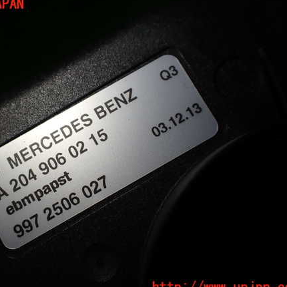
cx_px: 103
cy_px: 146
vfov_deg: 44.9
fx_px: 347
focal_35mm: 37
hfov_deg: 44.5
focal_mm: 5.4
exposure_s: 1/200
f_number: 2.3
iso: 100
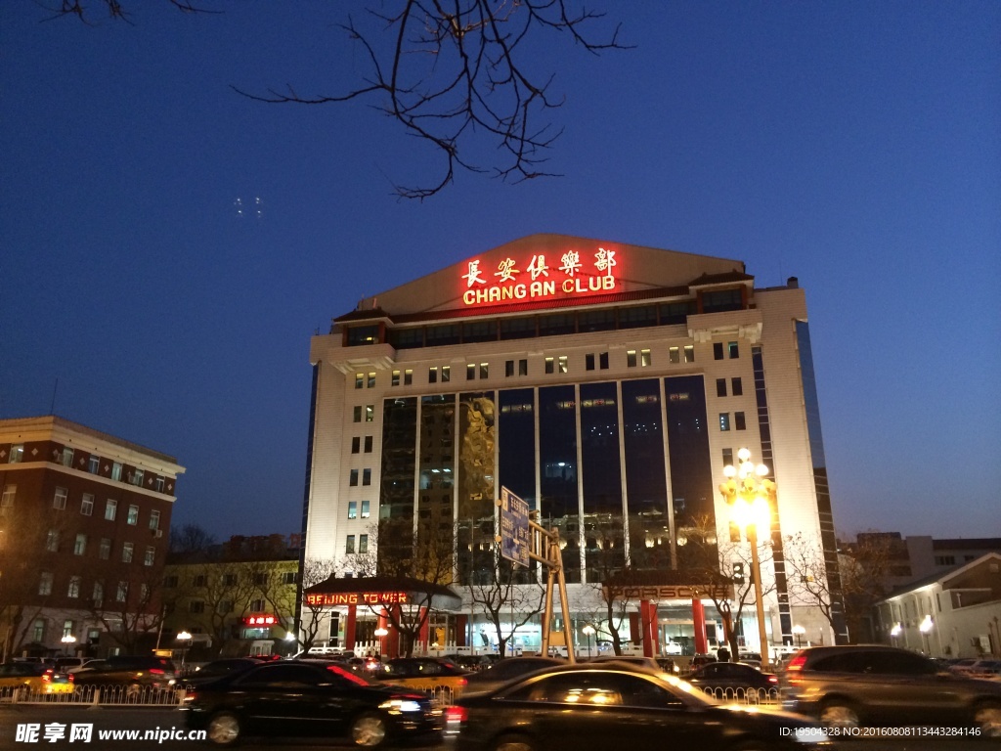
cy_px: 376
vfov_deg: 46.8
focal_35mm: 30
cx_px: 500
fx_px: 868
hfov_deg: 60.0
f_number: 2.2
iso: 320
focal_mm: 4.12
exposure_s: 1/24
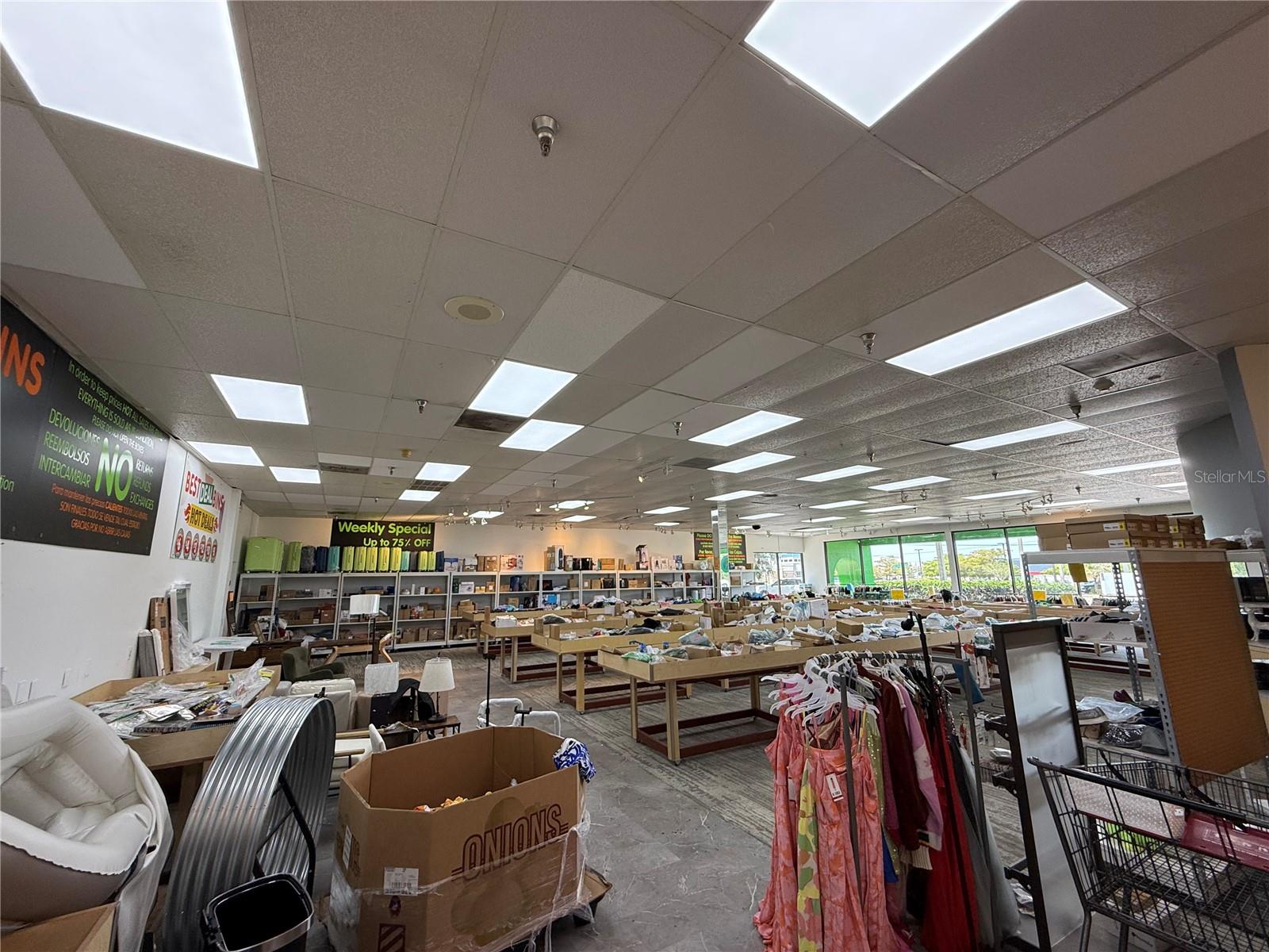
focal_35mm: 14
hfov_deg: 102.1
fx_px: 513
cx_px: 634
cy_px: 476
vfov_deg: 85.7
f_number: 2.2
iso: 64
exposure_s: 1/133
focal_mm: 2.22
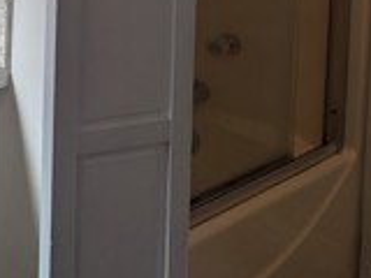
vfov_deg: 14.2
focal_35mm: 96
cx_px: -216
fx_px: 1029
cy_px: -161
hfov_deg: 17.9
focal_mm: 6.81
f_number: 1.85
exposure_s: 1/243
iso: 41
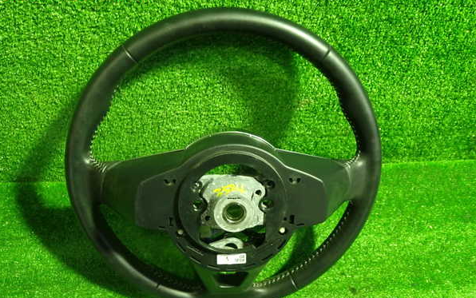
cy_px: 163
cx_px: 237
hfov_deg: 59.6
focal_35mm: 32
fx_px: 415
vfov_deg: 39.4
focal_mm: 5.4
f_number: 2.3
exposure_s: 1/30
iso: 640
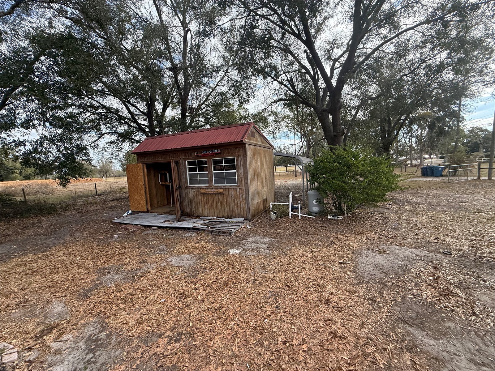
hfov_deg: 102.1
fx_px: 200
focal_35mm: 14
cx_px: 248
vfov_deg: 85.7
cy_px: 186
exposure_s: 1/651
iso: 64
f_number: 2.2
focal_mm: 2.22
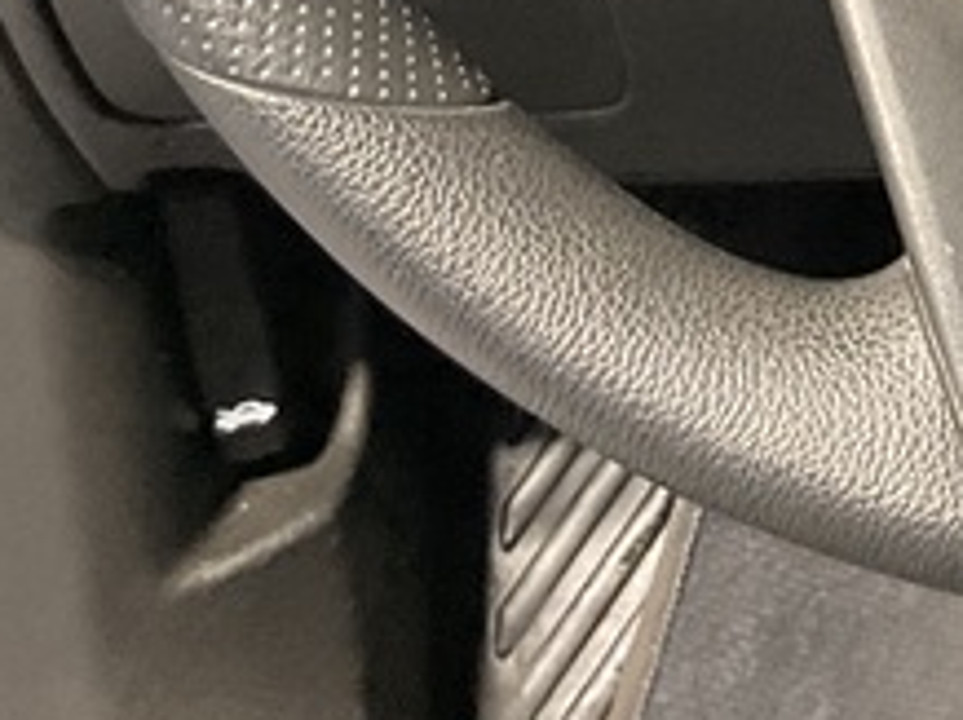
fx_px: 3557
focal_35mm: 128
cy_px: -738
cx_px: 1232
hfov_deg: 14.8
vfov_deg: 10.6
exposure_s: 1/60
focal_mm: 3
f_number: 1.8
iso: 200
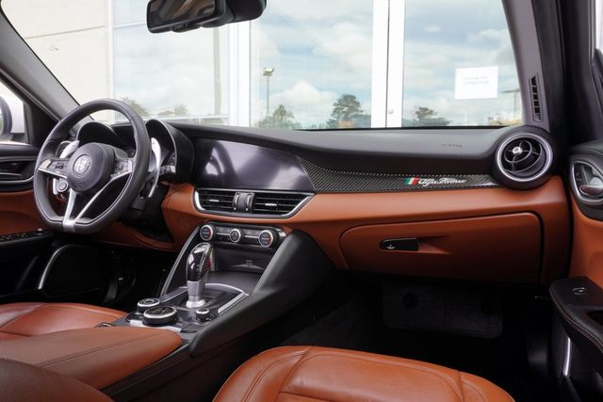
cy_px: 201
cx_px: 302
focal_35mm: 27
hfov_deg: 67.4
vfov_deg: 48.0
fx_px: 452
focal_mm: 18
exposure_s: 1/15
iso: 160
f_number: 13
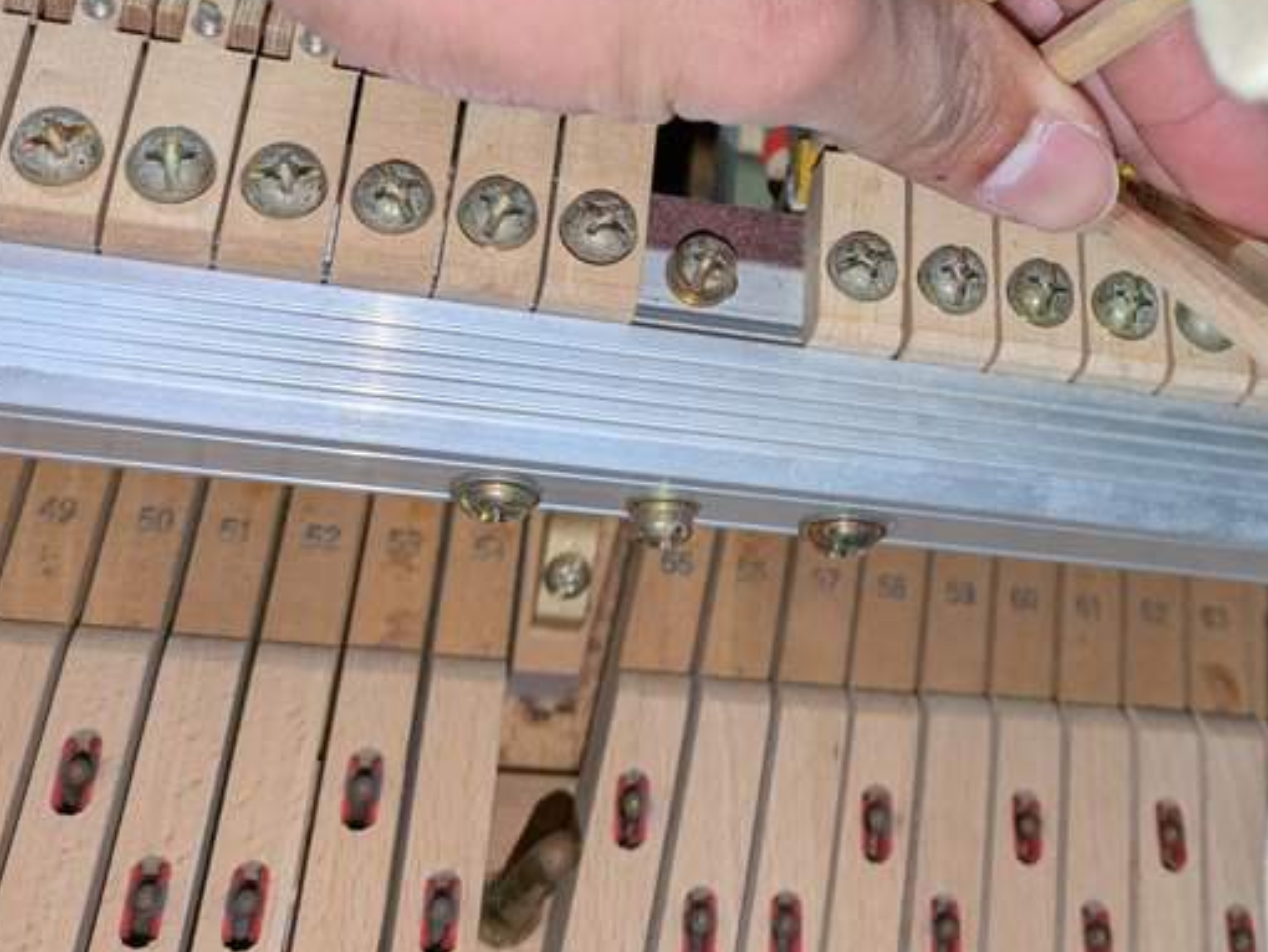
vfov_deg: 29.7
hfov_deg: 39.2
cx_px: 976
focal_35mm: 47
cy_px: 104
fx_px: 1722
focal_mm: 5.43
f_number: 1.89
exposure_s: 1/120
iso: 137
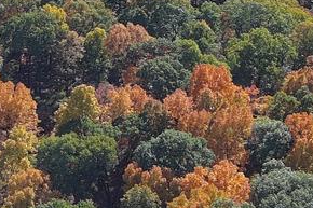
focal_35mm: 205
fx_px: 1781
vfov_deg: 6.6
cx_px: 9
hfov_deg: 10.0
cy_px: -80
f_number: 2.8
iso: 100
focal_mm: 10.57
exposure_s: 1/466
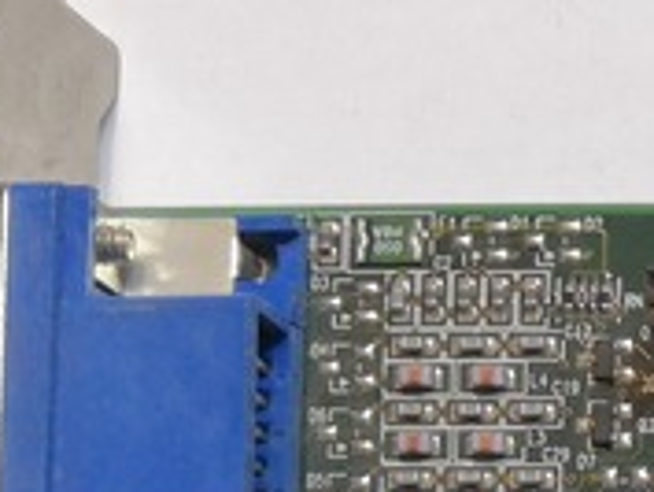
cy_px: 716
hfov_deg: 13.0
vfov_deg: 10.5
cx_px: 1197
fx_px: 2590
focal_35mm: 137
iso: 250
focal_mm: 3.95
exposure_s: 1/50
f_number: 1.8
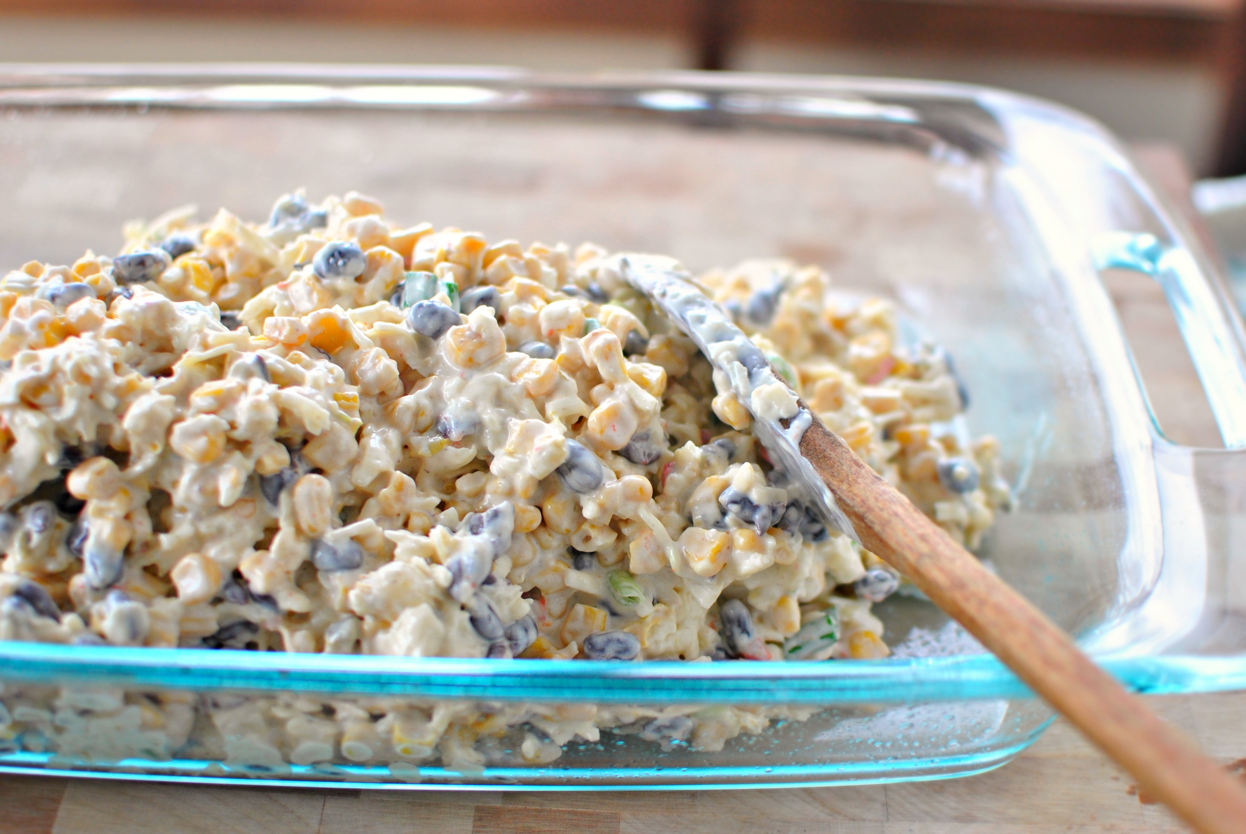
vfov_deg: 25.8
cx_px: 623
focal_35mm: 52
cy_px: 417
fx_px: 1819
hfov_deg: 37.8
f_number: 2.2
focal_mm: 35
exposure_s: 1/200
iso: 280
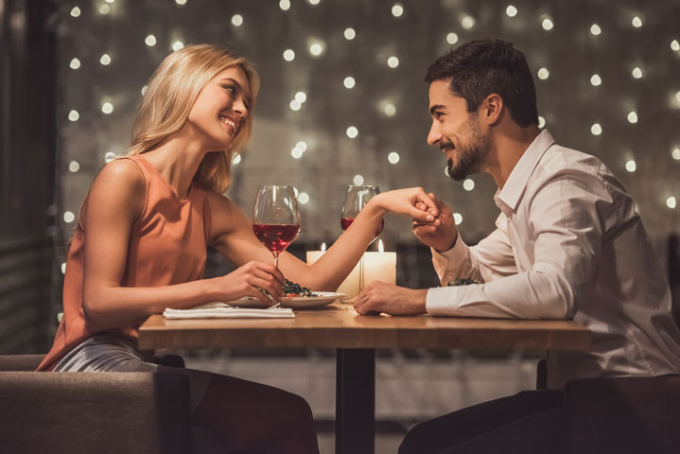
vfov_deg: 10.2
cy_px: 227
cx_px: 340
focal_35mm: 135
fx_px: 2551
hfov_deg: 15.2
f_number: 2.8
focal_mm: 135
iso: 800
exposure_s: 1/160
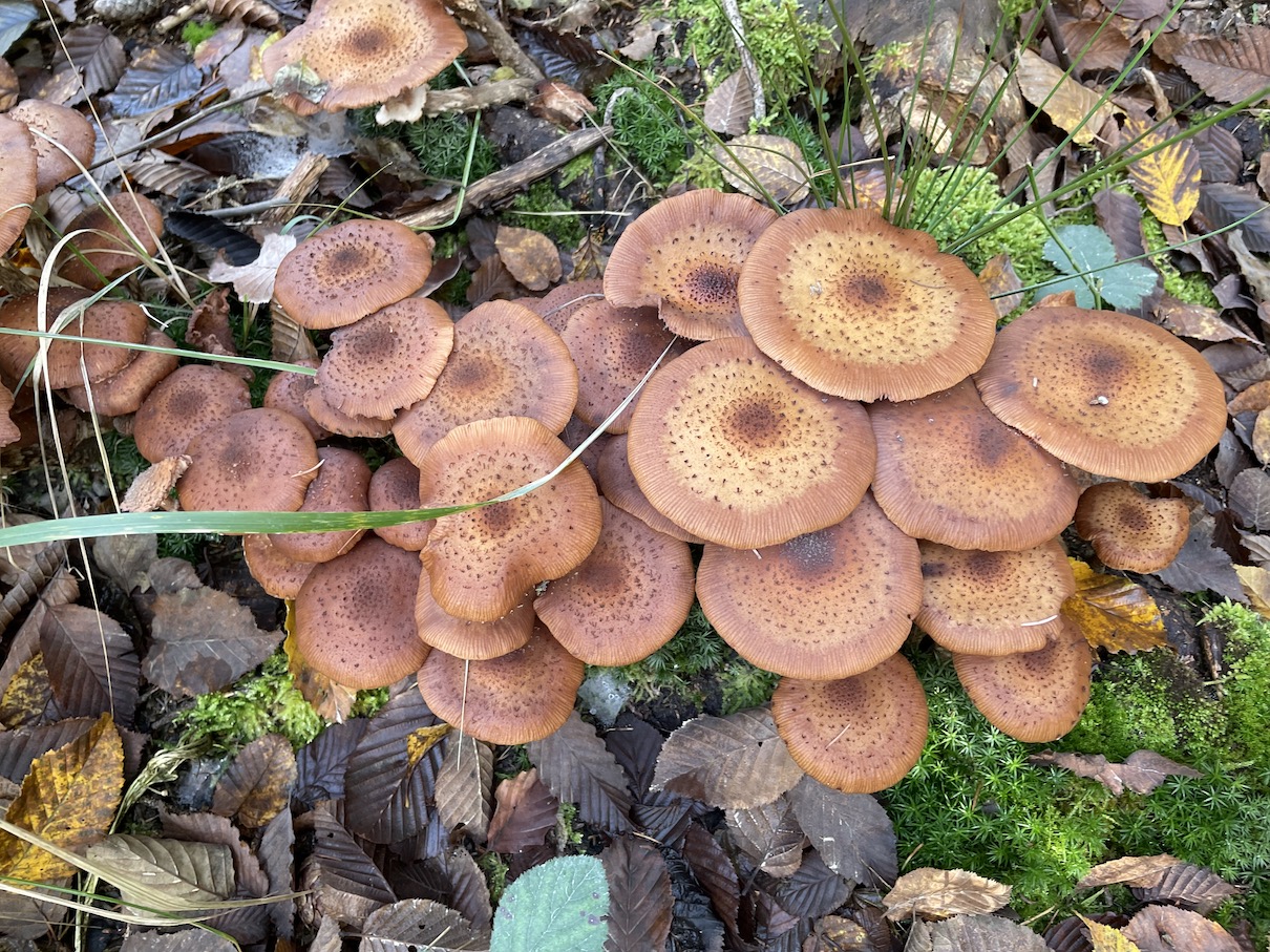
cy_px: 476
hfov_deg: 67.3
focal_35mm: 26
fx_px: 954
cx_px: 635
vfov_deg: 53.0
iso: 80
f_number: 1.6
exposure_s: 1/121
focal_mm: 4.2
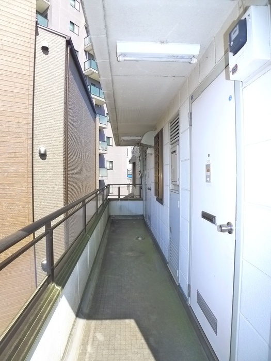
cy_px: 180
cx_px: 136
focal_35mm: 24
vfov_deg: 71.6
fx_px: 251
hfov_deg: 56.8
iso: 400
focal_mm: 5.1
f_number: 2.8
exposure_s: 1/500
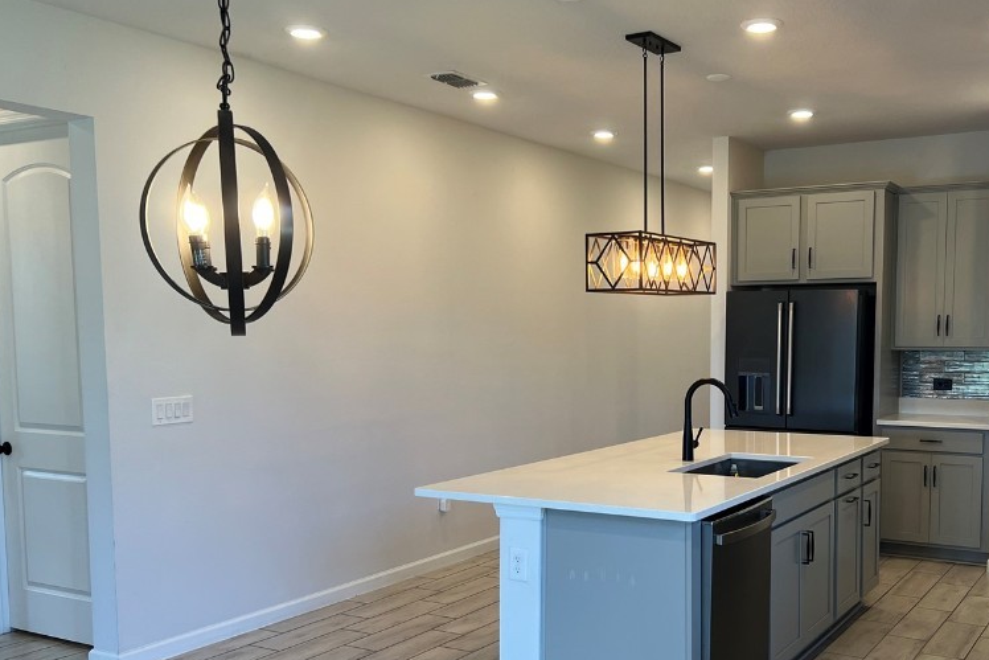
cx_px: 627
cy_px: 410
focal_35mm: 37
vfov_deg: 35.8
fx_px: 1017
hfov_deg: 51.3
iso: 64
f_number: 1.5
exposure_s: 1/120
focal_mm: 5.7
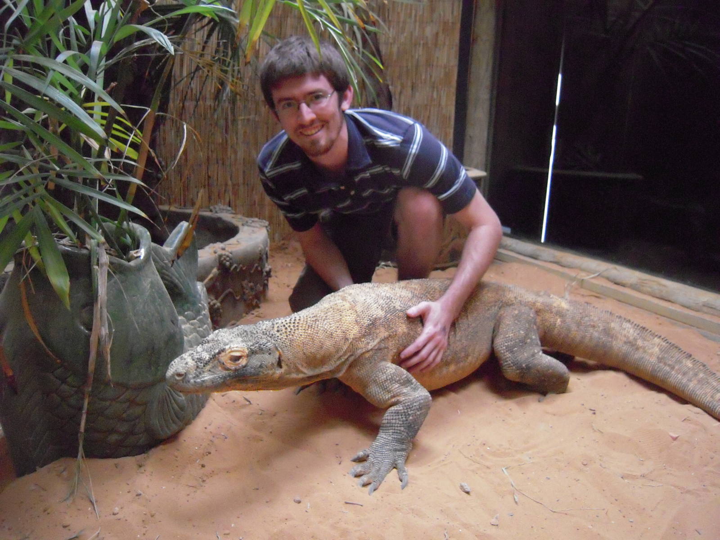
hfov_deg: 63.4
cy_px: 270
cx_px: 360
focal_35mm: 28
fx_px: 582
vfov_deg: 49.7
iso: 1600
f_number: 2.7
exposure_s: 1/125
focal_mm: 5
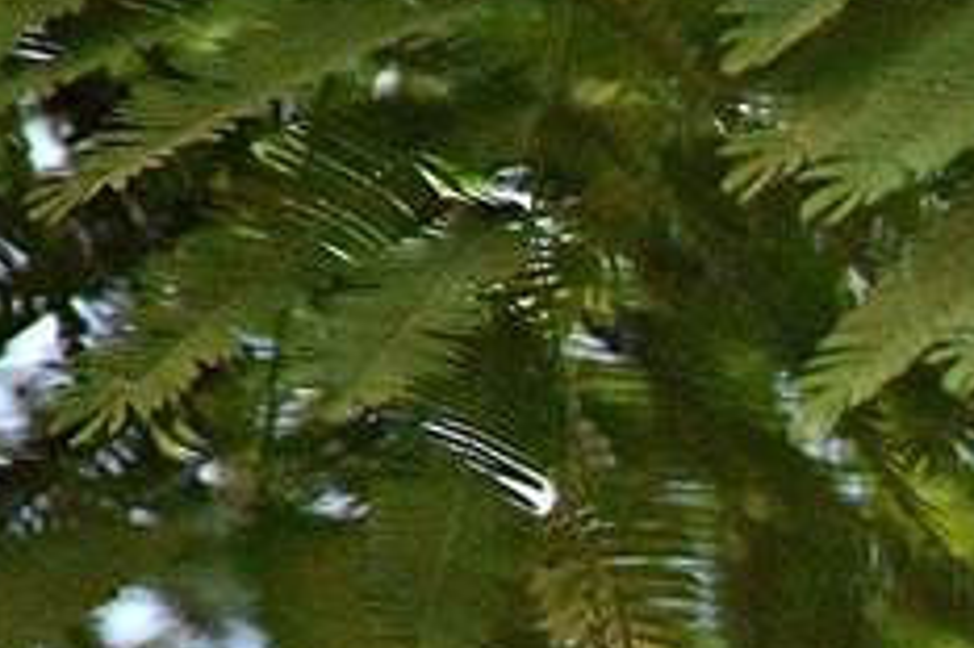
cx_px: 1818
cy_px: 1265
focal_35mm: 924
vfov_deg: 1.5
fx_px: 24981
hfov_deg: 2.2
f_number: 5.6
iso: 8000
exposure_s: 1/500
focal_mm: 140
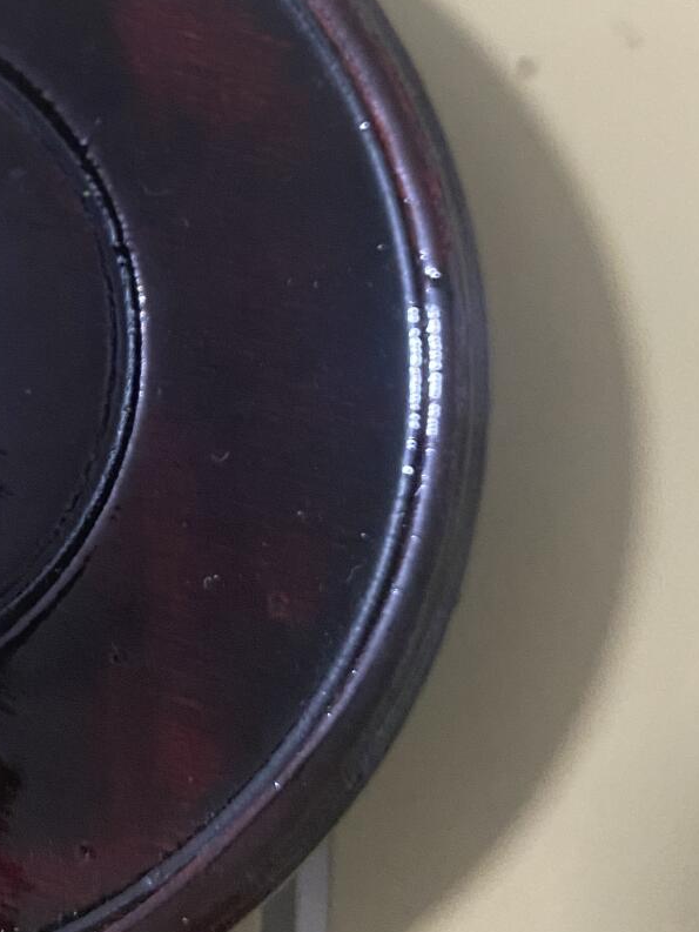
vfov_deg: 32.2
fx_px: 1588
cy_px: 259
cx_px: -82
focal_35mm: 59
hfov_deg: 23.2
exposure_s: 1/50
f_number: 1.8
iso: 500
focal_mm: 4.25
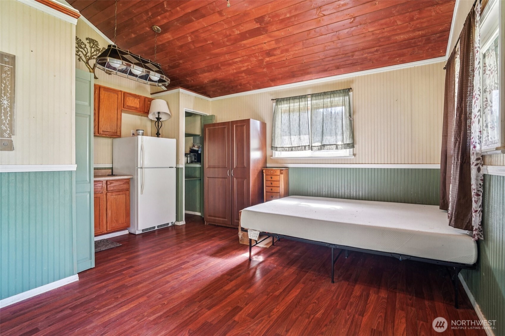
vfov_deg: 73.7
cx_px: 252
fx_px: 224
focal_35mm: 16
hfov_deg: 96.7
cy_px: 168
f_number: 8
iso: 1600
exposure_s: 1/15
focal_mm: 16
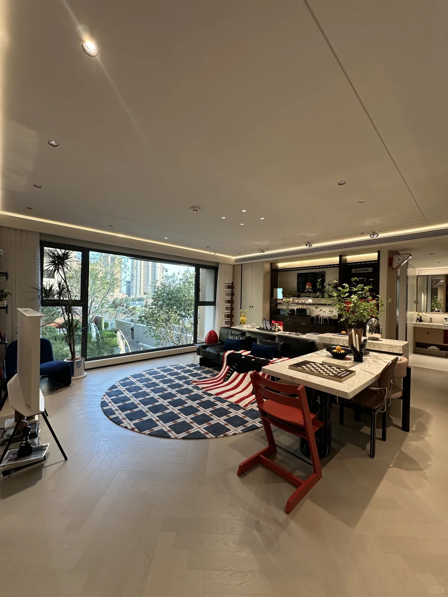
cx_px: 224
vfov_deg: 102.1
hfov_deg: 85.7
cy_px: 298
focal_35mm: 14
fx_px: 242
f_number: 2.2
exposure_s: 1/100
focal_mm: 2.22
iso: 125
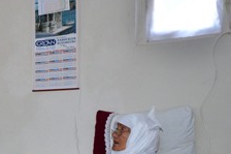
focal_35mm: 77
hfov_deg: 23.1
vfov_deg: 17.1
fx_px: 494
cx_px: -78
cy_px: 174
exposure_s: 1/60
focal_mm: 18
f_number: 5
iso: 800
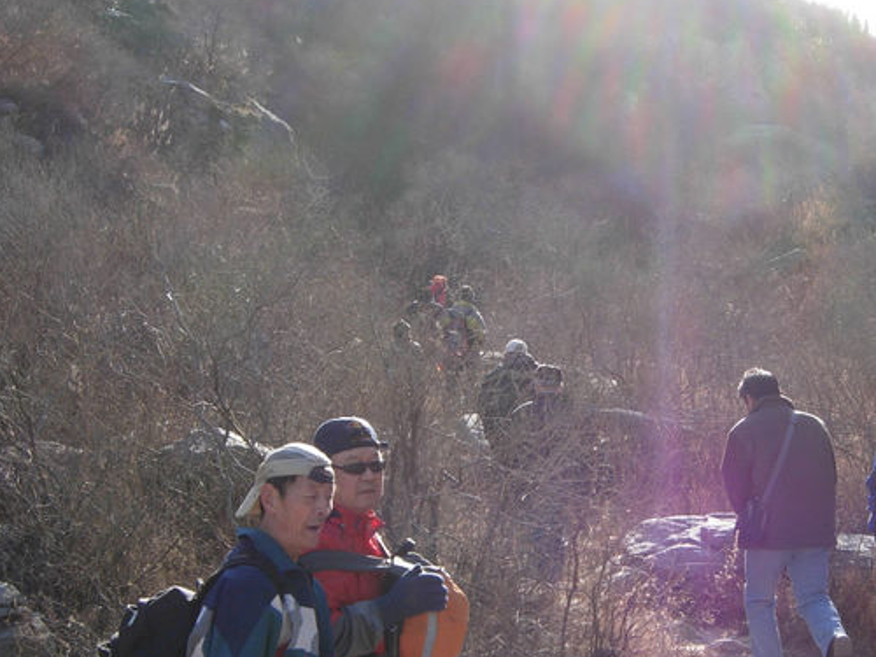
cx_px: 603
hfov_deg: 26.8
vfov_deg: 20.4
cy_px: 424
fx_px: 1822
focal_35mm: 72
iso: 50
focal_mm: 7.5
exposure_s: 1/181
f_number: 4.8
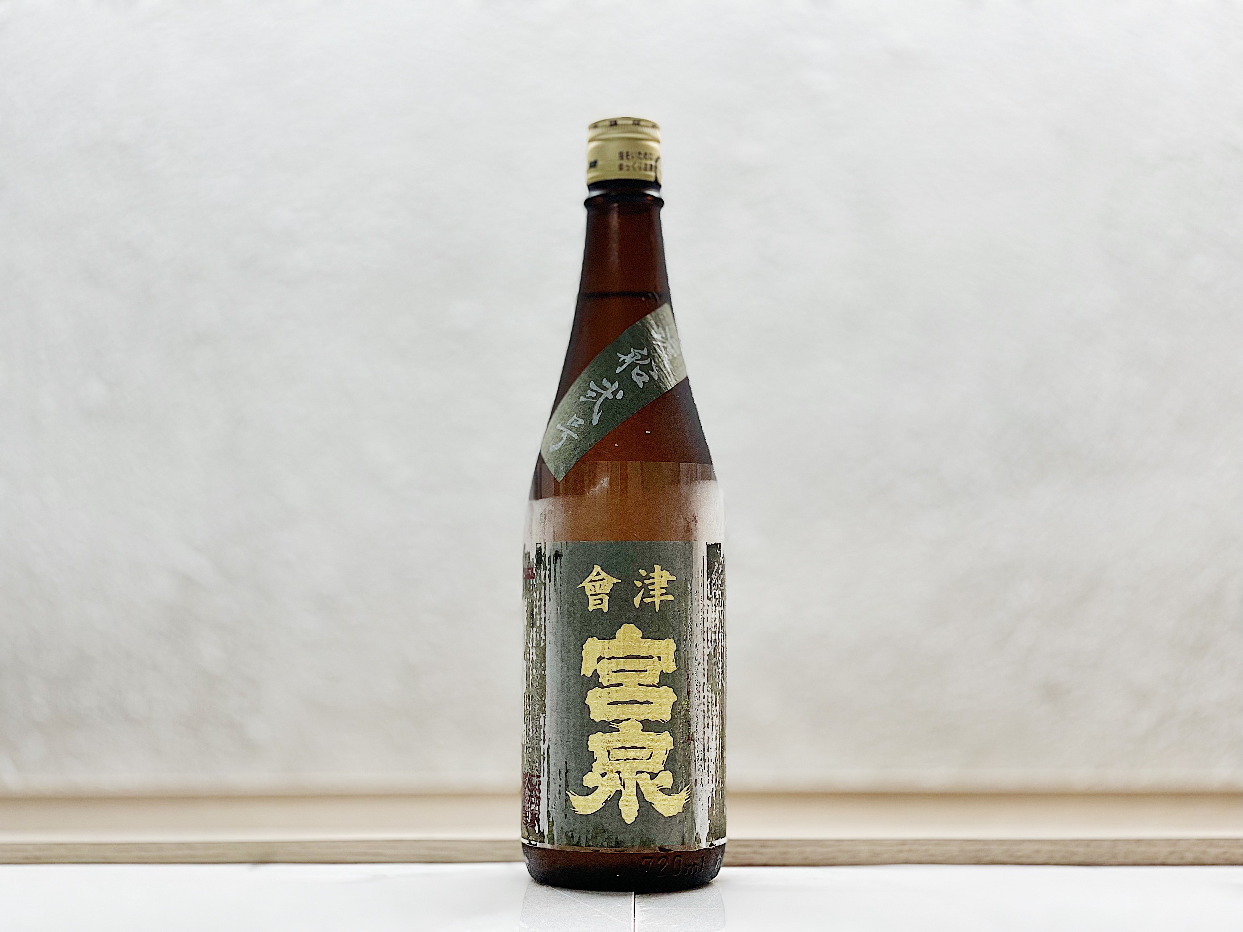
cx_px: 622
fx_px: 1867
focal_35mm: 52
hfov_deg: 36.8
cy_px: 466
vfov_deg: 28.0
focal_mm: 6
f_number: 2
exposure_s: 1/100
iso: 64
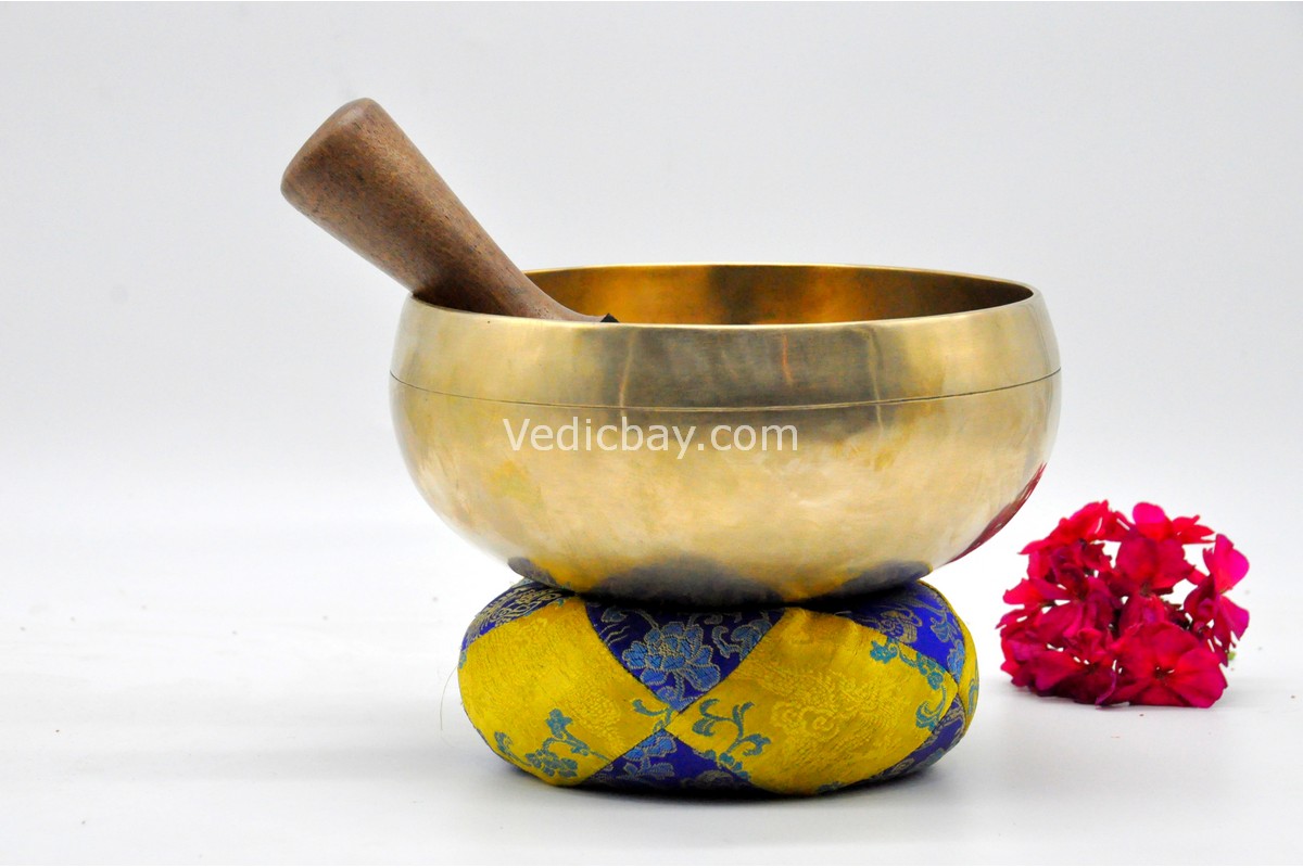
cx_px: 652
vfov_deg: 14.0
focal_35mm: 98
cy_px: 434
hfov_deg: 20.9
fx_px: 3529
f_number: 11
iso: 3200
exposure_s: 1/500
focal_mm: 65
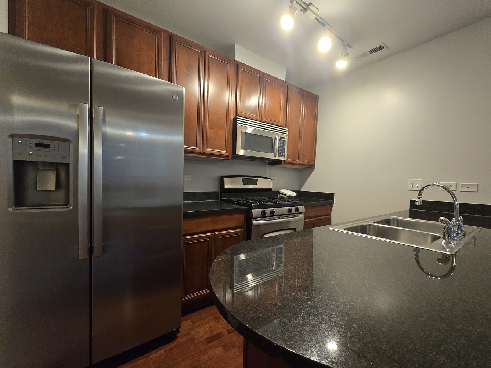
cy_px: 185
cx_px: 263
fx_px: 199
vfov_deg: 85.7
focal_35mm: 14
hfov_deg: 101.9
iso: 640
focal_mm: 2.2
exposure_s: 1/60
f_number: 2.2
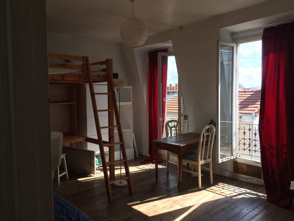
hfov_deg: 61.7
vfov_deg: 48.2
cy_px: 110
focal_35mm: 29
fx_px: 246
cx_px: 147
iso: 32
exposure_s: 1/356
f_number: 2.2
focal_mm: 4.15
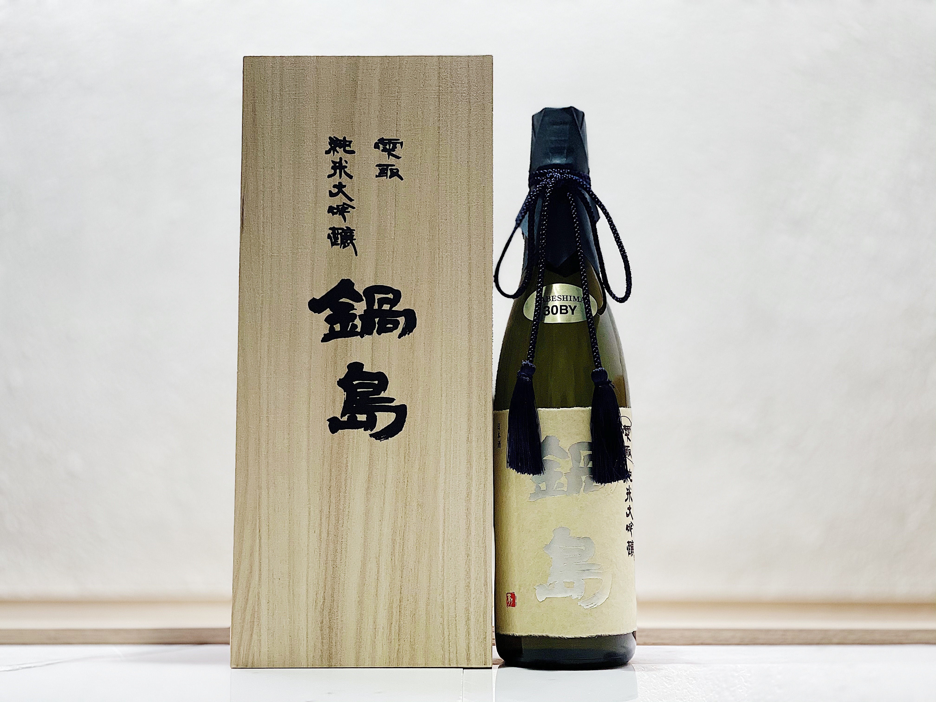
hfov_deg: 36.8
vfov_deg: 28.0
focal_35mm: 52
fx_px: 1406
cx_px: 468
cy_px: 351
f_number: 2
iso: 125
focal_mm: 6
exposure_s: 1/100
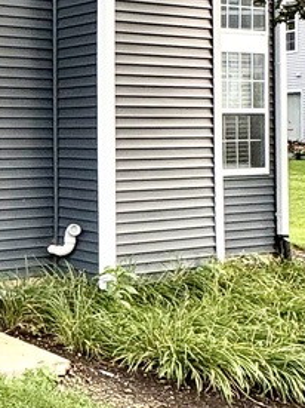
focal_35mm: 55
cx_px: -278
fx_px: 647
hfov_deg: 18.8
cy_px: 136
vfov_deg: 34.6
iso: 100
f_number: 2.2
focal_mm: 2.22
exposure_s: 1/99
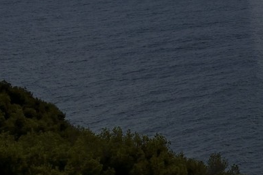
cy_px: -3
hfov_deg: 13.3
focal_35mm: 132
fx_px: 963
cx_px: 529
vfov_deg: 10.3
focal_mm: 32
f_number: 14
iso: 200
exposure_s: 1/250
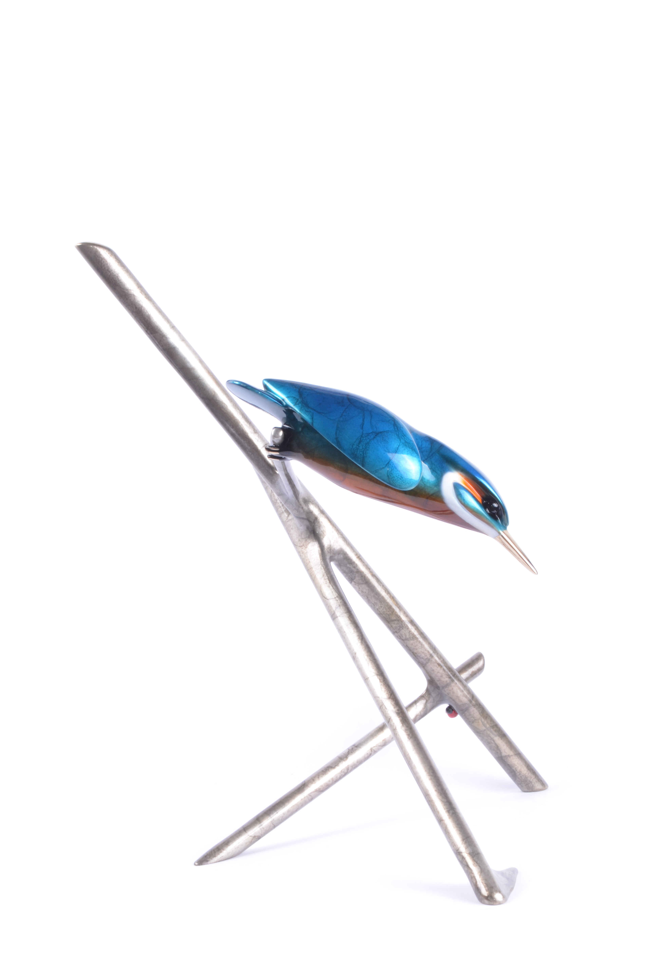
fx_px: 1703
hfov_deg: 21.5
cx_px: 323
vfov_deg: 32.0
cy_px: 488
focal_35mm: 63
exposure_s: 1/60
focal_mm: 42
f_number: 22
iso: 200
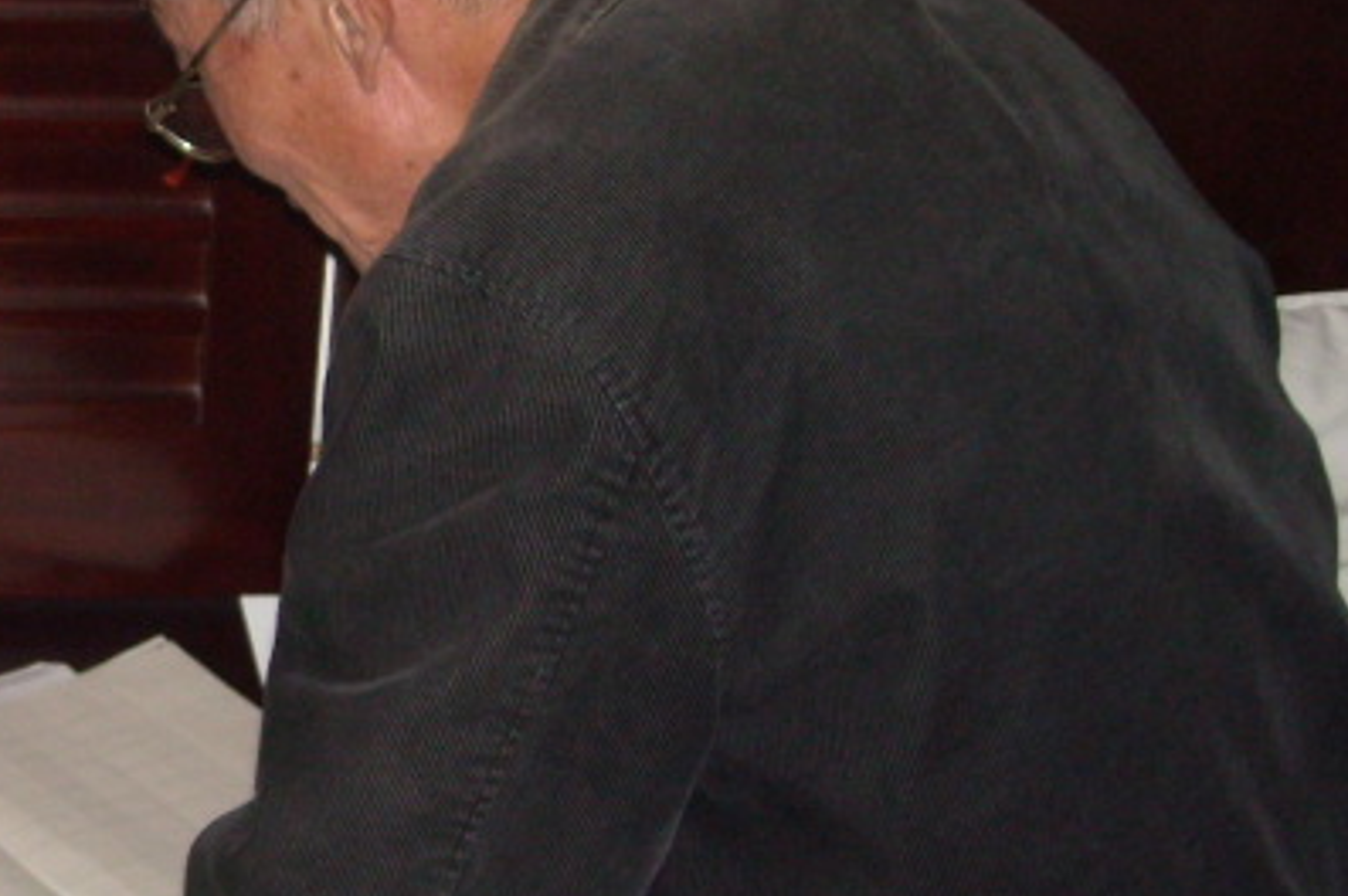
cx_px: -105
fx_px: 3517
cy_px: 560
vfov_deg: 14.5
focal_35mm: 94
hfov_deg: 20.7
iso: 200
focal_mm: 5.7
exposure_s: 1/60
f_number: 2.8
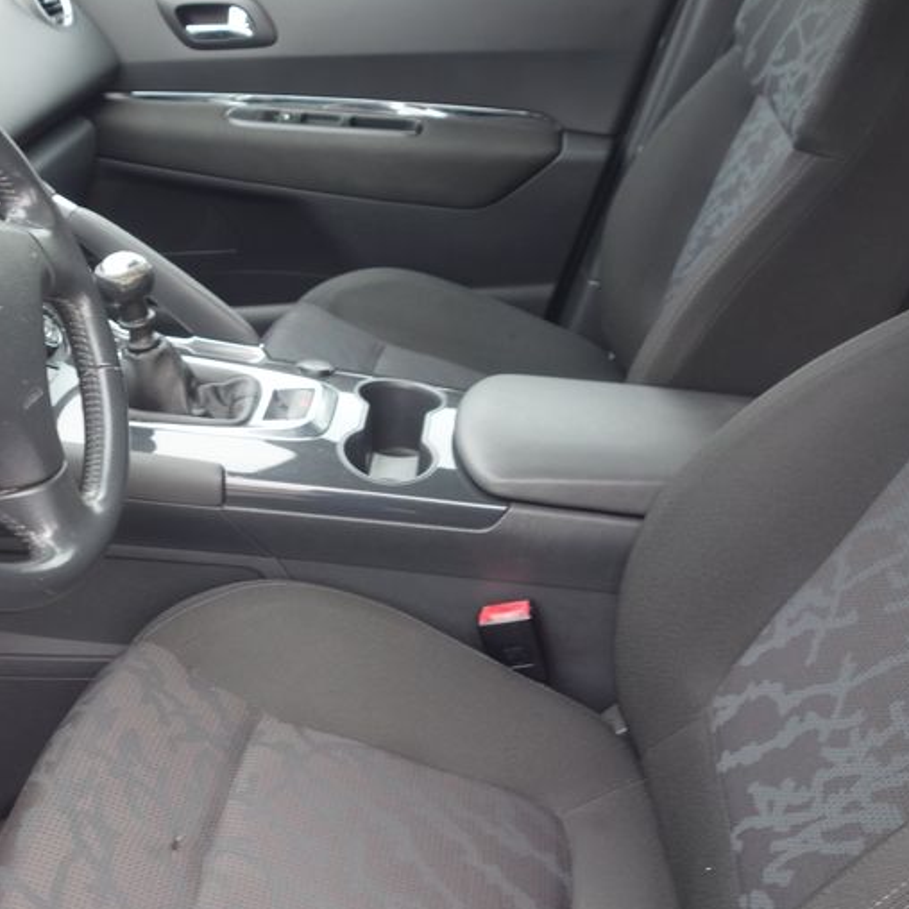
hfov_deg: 34.9
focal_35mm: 48
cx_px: 272
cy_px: 387
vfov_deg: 35.3
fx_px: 1426
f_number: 2.8
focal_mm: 10.4
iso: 125
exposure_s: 1/50
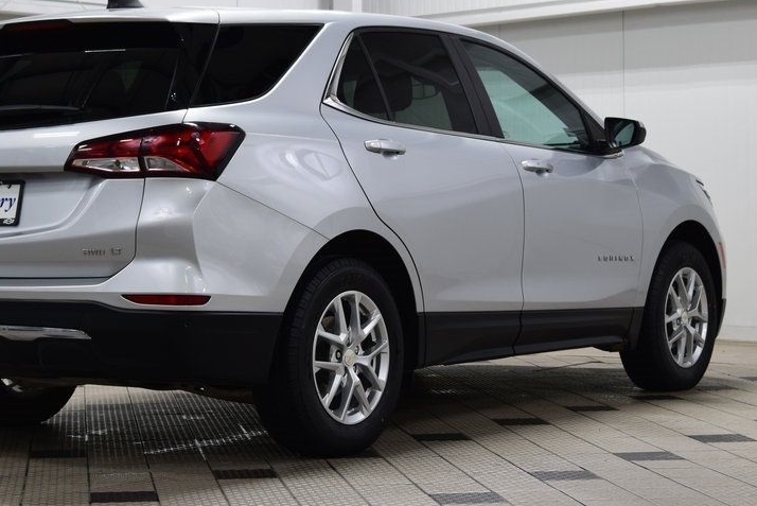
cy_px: 248
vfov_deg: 15.9
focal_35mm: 86
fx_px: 1809
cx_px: 279
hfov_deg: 23.6
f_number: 6.3
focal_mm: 40
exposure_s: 1/20
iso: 400
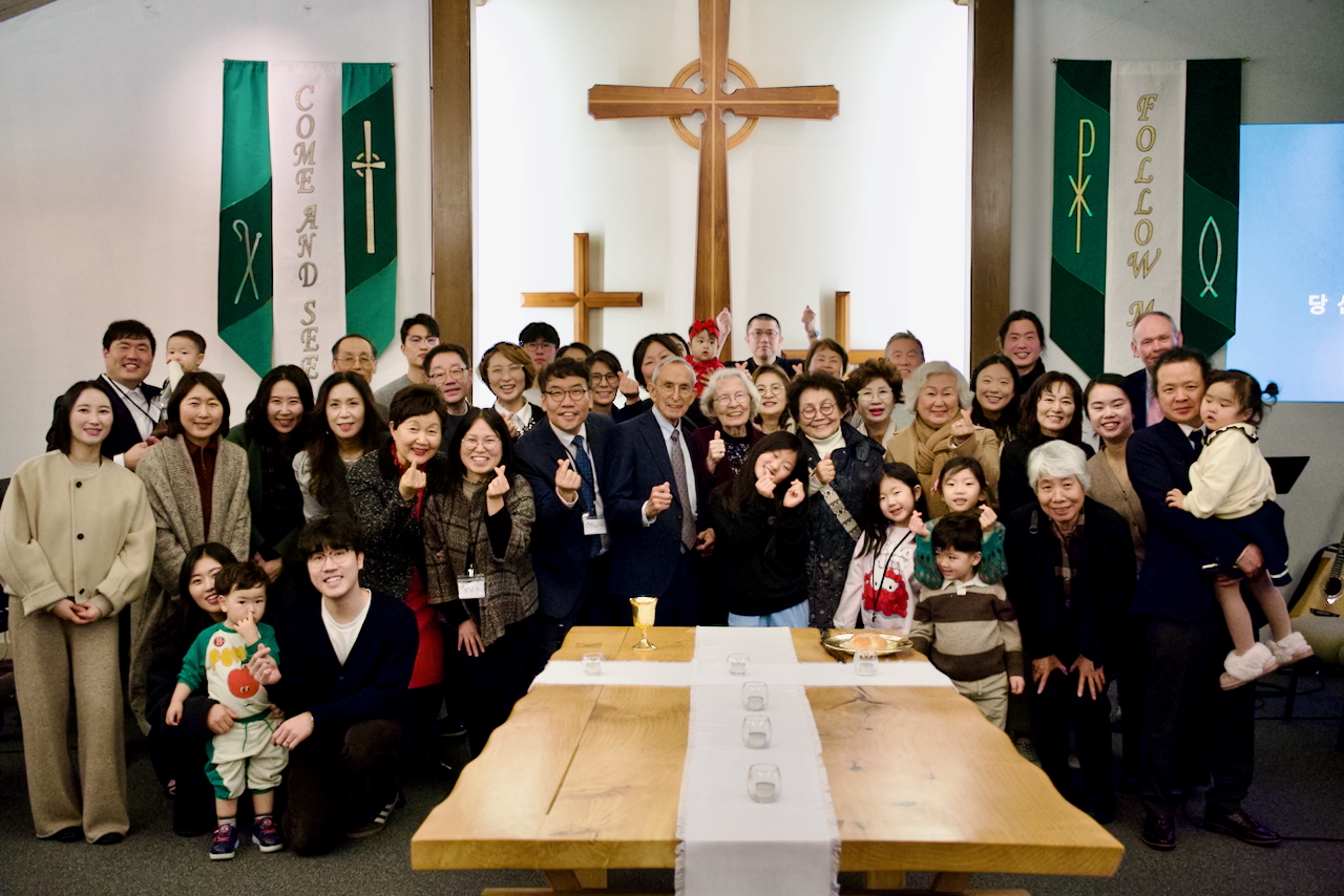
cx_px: 672
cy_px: 448
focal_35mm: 36
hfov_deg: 53.1
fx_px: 1344
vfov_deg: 36.9
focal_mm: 24
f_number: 2.8
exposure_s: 1/500
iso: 6400
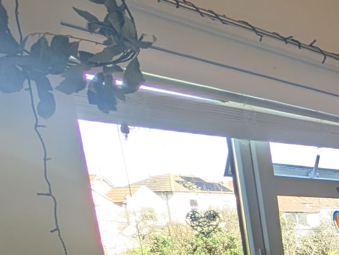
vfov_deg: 24.3
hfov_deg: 20.7
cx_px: 645
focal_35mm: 52
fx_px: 510
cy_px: 337
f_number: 1.95
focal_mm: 2.23
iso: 36
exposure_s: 1/183
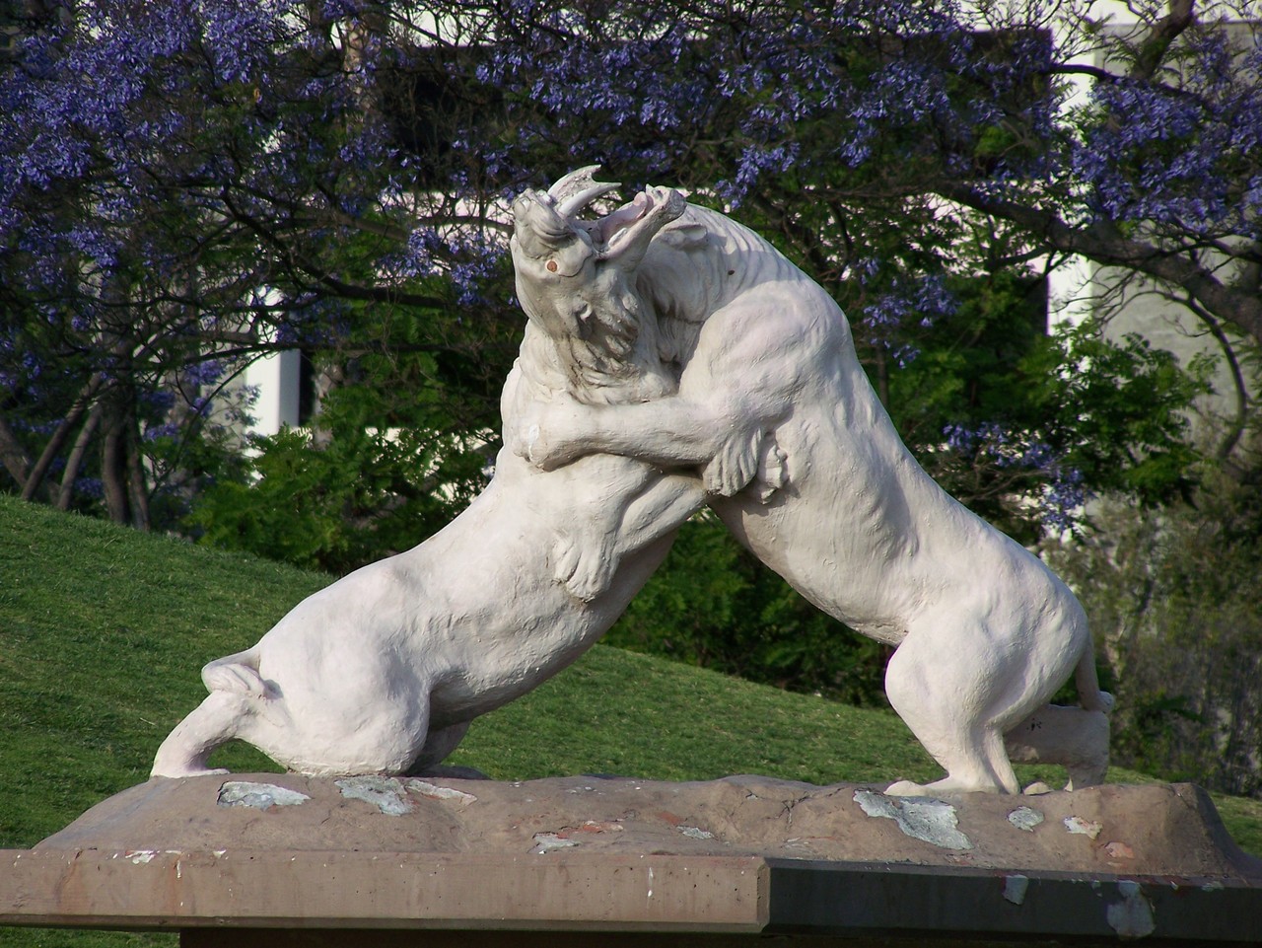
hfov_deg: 5.9
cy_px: 474
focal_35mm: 337
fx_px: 12291
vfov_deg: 4.4
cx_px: 631
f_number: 3.4
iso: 80
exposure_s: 1/1000
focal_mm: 55.9
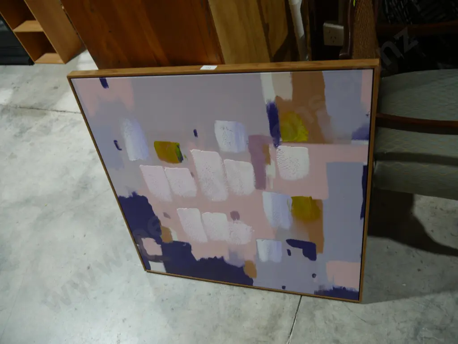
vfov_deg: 49.8
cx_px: 229
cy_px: 172
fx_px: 371
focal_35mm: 28
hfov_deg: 63.4
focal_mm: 14
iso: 250
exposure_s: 1/60
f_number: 3.5
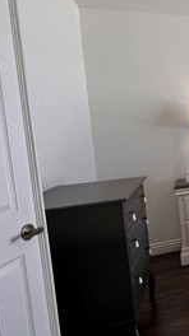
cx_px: 364
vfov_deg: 53.7
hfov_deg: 19.9
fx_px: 330
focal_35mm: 37
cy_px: 136
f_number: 2.2
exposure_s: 1/120
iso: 50
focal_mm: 2.22
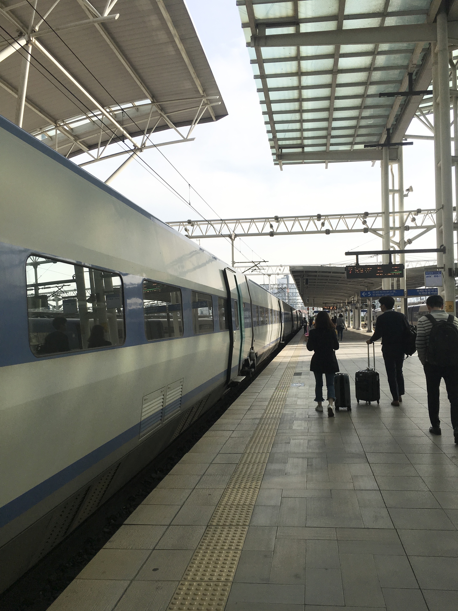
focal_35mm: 29
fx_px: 512
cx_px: 229
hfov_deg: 48.2
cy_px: 306
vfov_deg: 61.7
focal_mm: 4.15
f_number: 2.2
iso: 25
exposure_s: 1/1832
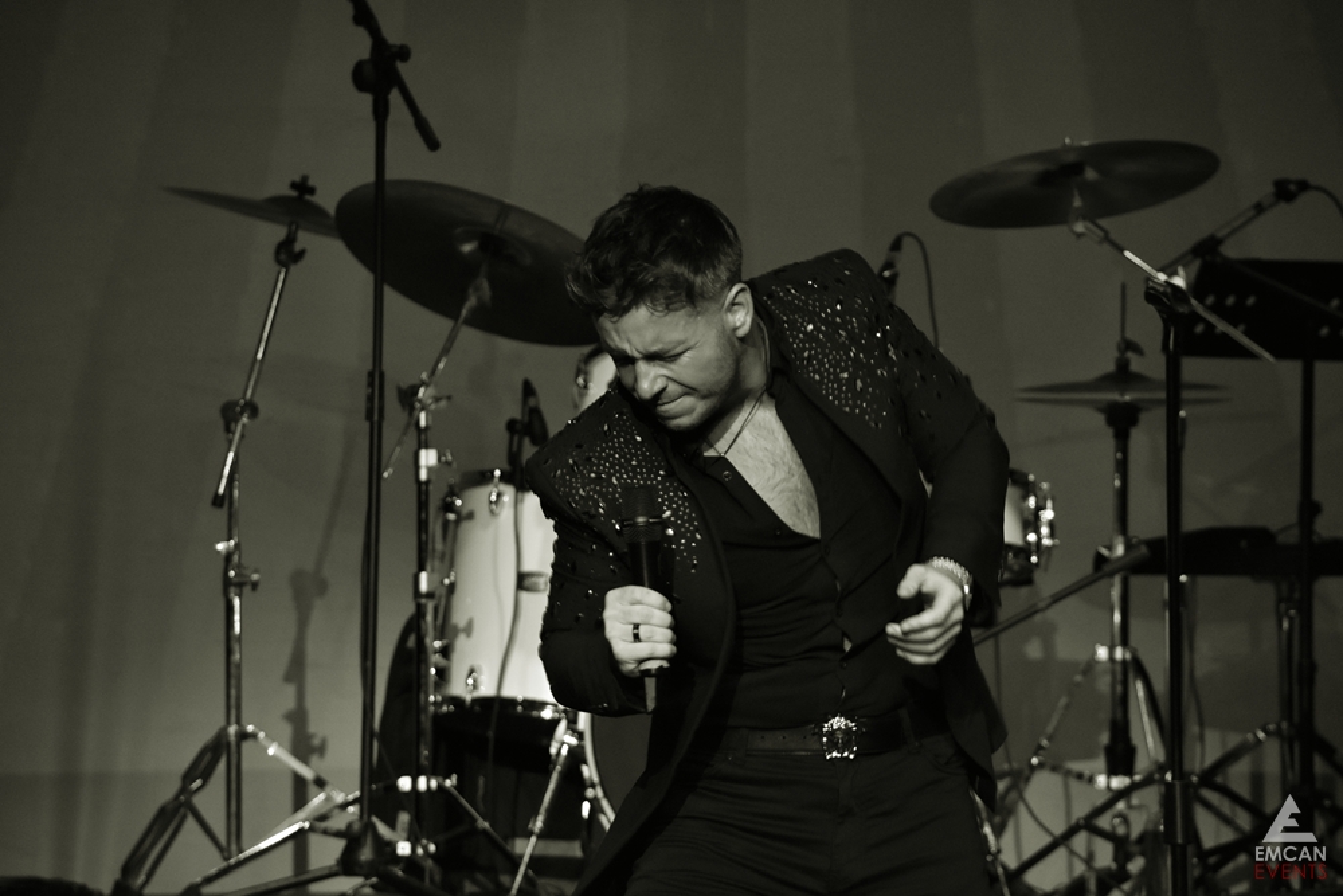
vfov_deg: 5.6
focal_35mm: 248
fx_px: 9234
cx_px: 672
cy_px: 448
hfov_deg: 8.3
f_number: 5.6
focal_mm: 165
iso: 1600
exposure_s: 1/125
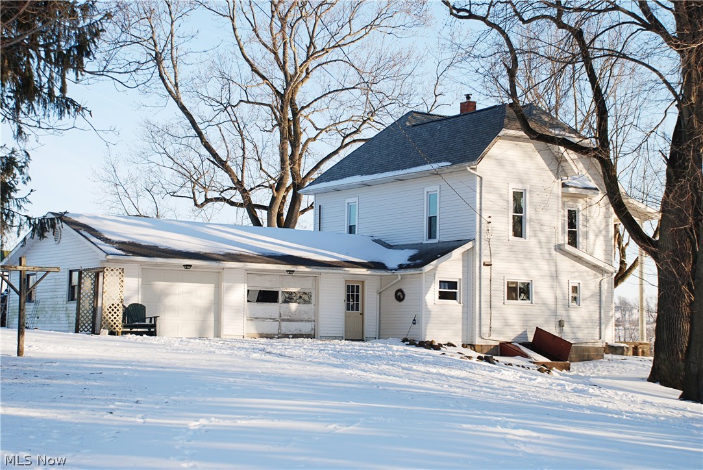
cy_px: 235
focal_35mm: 60
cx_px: 352
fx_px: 1173
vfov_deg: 22.7
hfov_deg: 33.4
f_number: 7.1
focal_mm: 40
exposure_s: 1/200
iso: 100
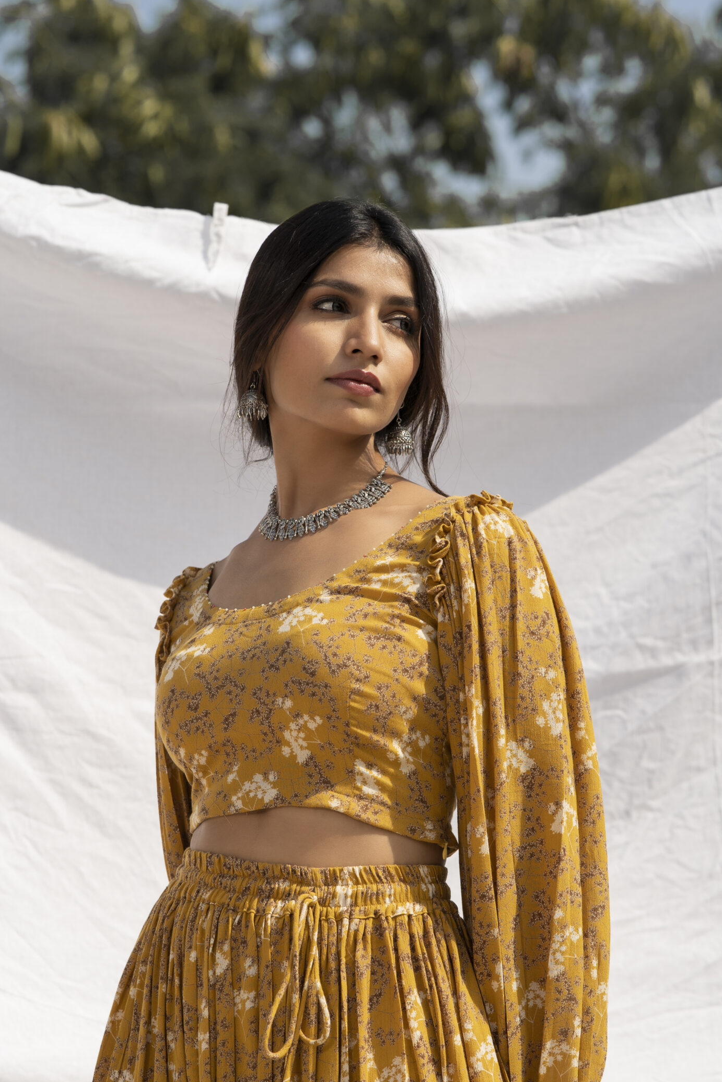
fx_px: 3157
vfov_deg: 19.4
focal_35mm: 105
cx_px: 345
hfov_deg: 13.0
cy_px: 587
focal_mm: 85
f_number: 4.5
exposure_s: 1/800
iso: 100
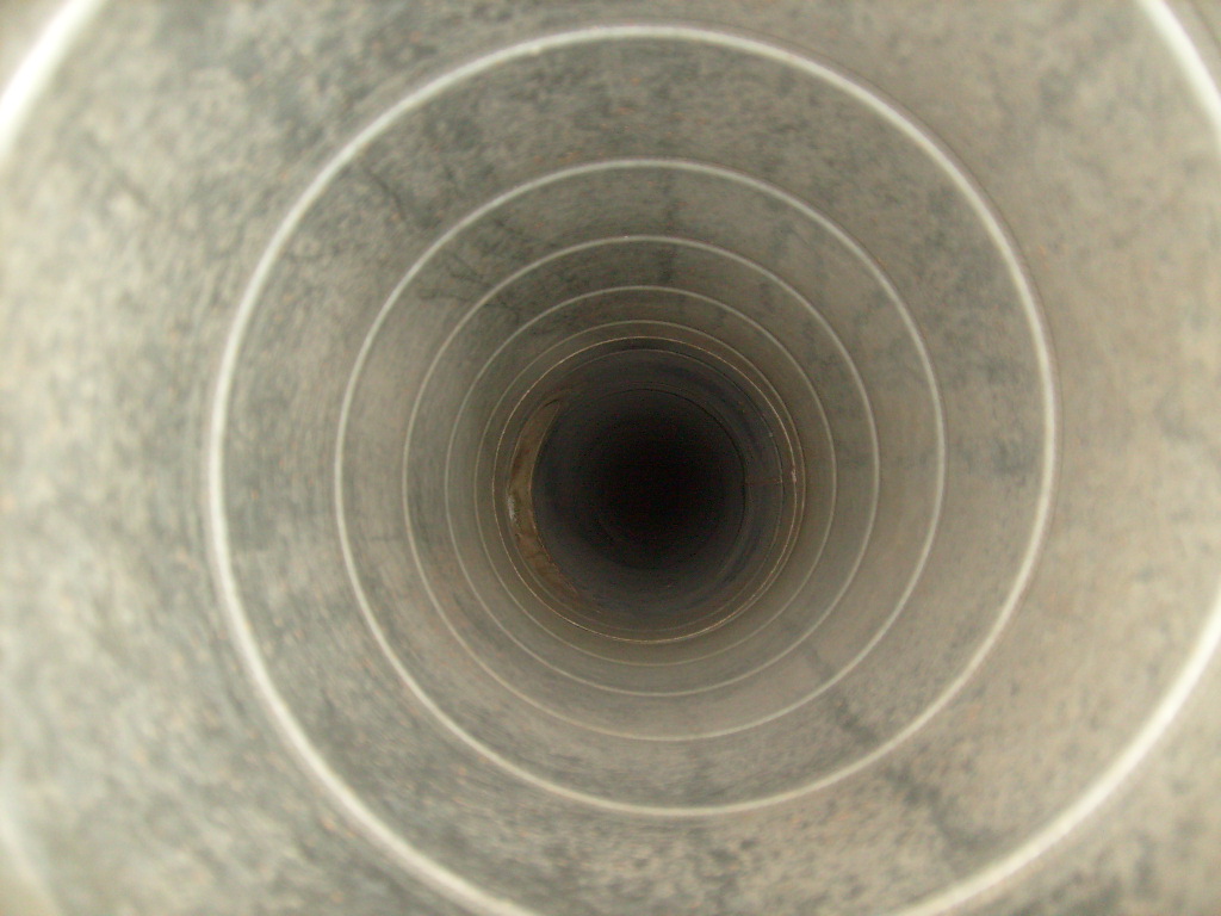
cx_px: 610
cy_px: 458
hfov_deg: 52.6
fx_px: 1235
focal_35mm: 35
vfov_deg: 40.7
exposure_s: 1/45
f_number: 2.8
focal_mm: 5.8
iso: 100
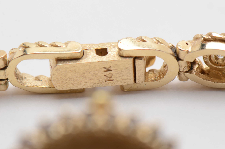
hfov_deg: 16.1
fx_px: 795
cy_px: 74
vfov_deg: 10.7
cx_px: 112
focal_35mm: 128
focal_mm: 85
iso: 200
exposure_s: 1/125
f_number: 16
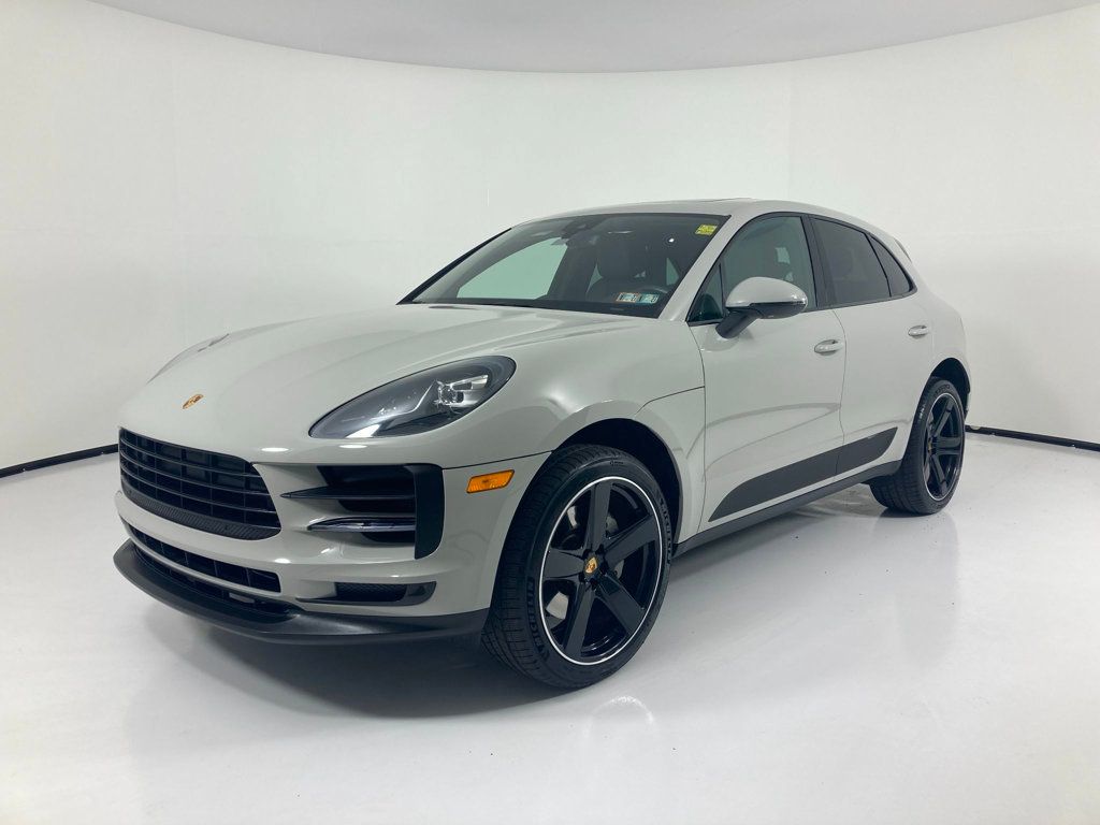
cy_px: 412
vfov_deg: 49.7
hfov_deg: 63.4
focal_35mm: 28
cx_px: 550
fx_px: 890
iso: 20
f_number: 1.8
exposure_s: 1/242
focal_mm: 3.99
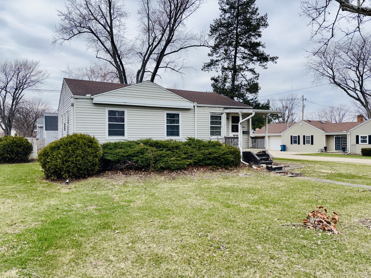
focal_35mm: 26
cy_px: 139
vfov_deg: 53.1
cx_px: 186
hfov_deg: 67.3
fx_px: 279
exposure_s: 1/1845
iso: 64
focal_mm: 5.96
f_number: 1.6
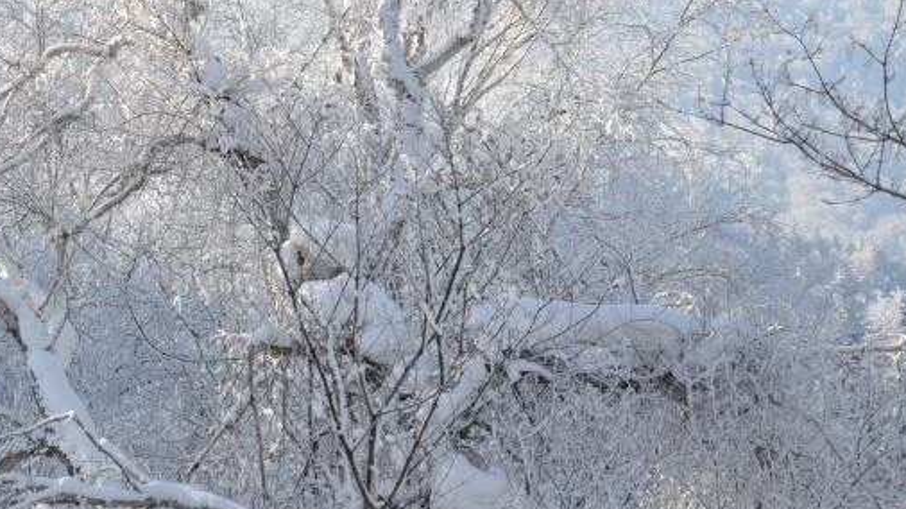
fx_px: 3049
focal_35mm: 127
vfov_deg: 9.5
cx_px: 34
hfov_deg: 16.6
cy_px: 84
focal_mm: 40
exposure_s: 1/250
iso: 110
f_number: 8
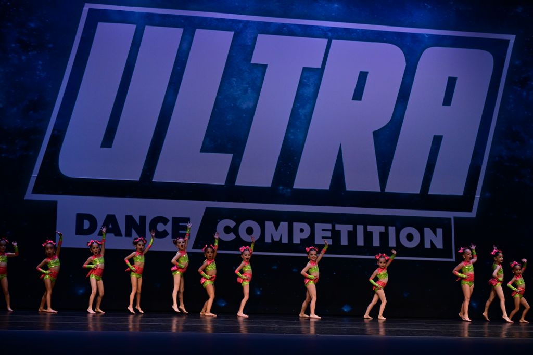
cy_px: 178
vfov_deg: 19.5
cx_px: 266
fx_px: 1036
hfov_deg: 28.8
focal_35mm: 70
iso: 2000
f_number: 4
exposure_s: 1/800
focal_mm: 70
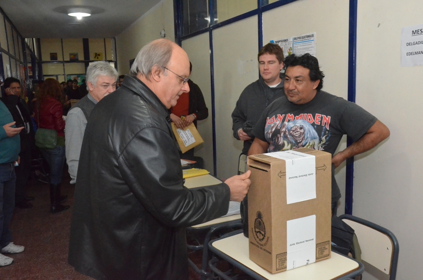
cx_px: 212
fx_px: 387
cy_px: 140
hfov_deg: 57.3
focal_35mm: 33
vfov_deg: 39.8
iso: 6400
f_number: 11
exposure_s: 1/60
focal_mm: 22
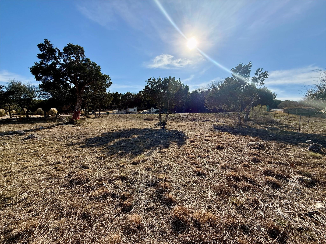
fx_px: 132
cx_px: 163
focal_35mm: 14
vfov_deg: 85.7
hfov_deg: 102.1
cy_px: 122
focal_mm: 2.22
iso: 80
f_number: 2.2
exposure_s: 1/2976
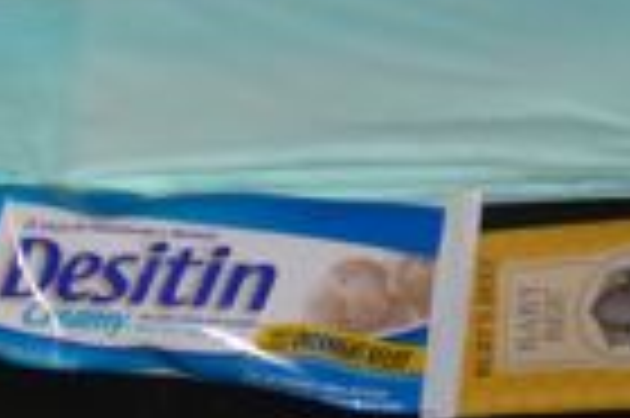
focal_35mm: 138
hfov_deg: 13.8
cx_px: -374
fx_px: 2412
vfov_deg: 9.7
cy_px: 602
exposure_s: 1/30
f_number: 2.8
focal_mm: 4.7
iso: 100
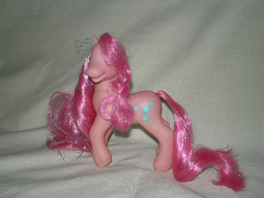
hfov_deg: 49.0
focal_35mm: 38
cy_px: 99
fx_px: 290
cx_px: 132
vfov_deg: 37.7
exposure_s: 1/30
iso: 64
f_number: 4.6
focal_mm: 6.3
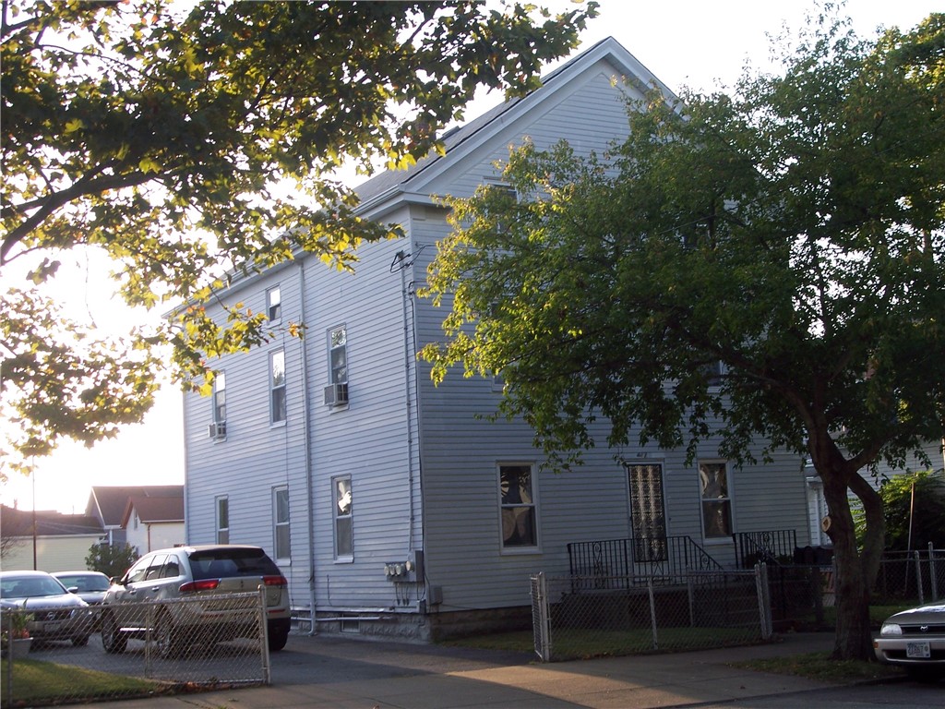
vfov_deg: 28.0
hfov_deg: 36.8
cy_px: 354
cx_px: 472
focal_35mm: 52
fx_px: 1420
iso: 100
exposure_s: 1/90
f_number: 4
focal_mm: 10.7
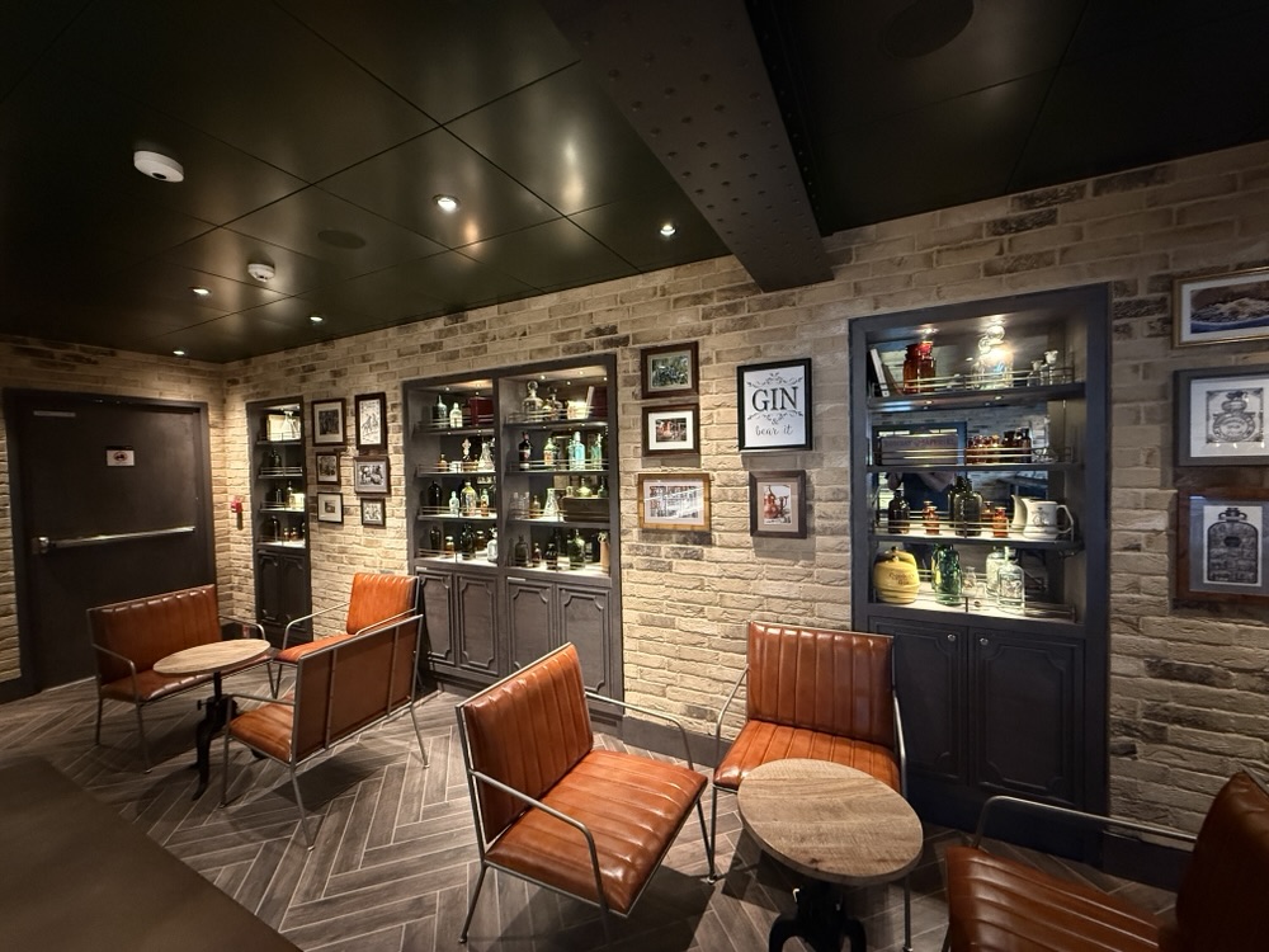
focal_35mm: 14
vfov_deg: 85.7
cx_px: 634
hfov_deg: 102.1
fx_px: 513
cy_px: 476
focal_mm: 2.22
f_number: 2.2
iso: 1000
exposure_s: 1/40
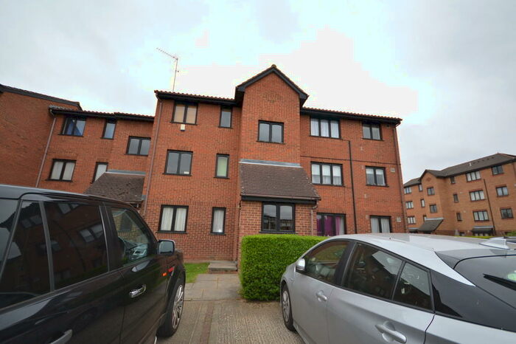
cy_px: 172
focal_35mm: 15
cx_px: 258
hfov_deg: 100.4
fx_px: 215
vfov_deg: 77.3
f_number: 4
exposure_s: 1/200
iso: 100
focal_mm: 10
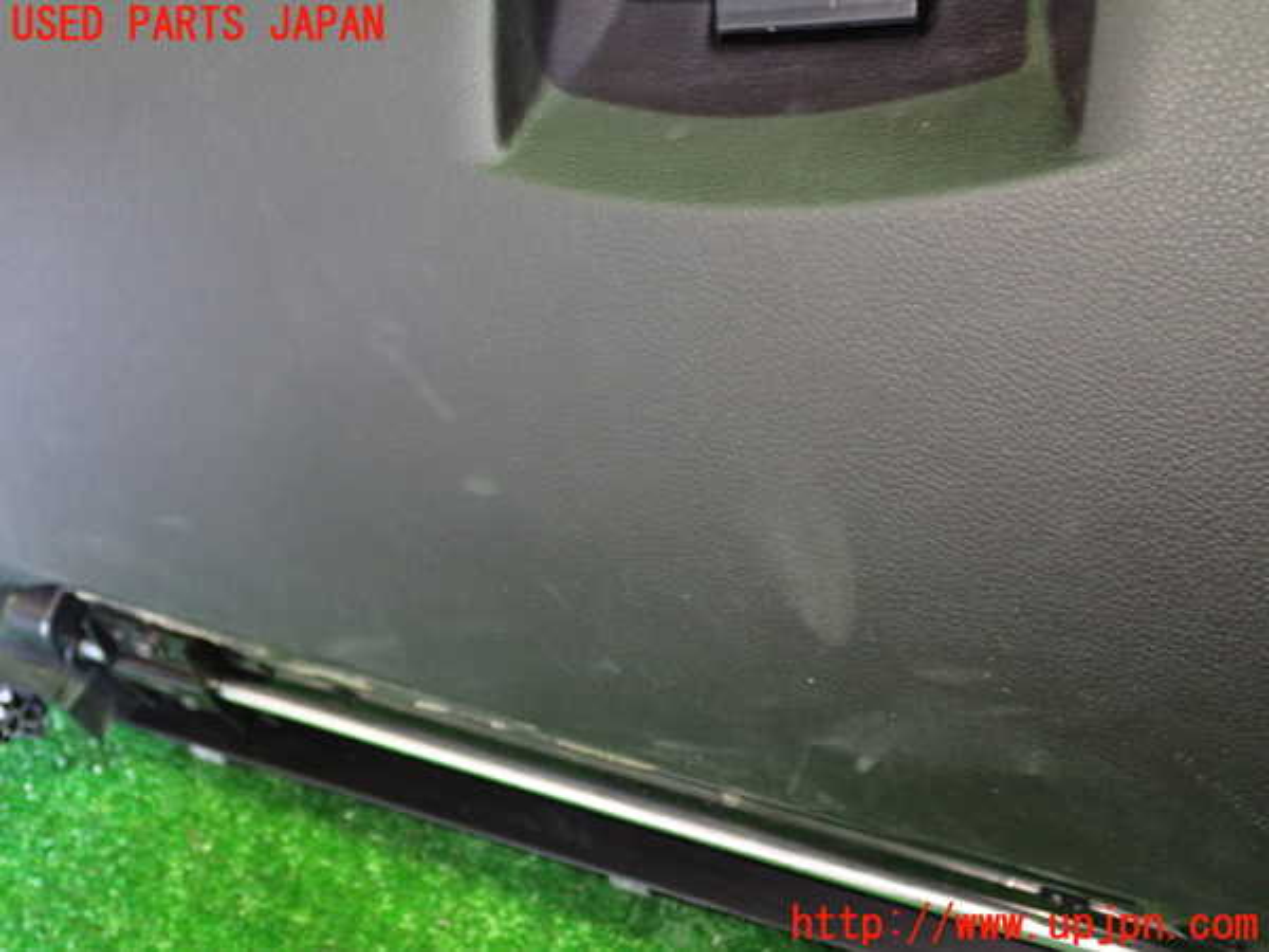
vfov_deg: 37.7
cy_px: 476
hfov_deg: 49.0
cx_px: 634
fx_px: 1393
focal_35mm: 38
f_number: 2.7
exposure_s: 1/15
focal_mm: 6.83
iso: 800
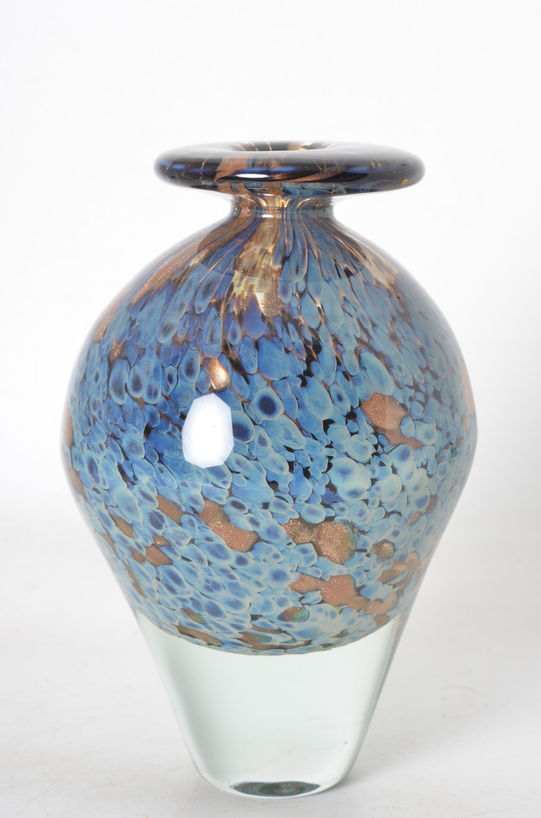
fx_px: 1698
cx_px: 270
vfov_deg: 27.0
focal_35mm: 75
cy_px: 409
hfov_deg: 18.1
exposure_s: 1/125
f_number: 11
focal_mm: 50
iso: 100
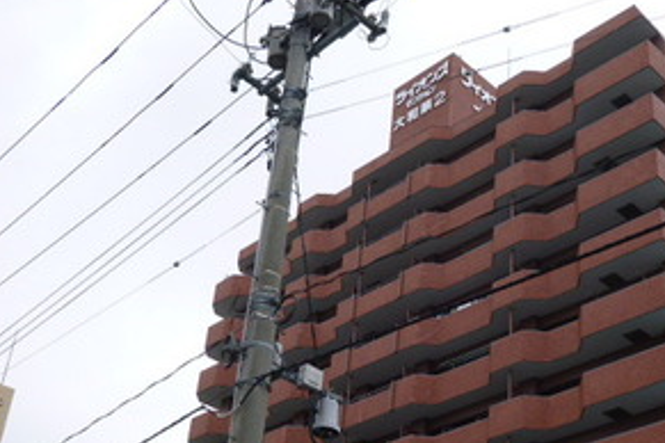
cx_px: 457
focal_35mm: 57
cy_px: 344
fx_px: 1053
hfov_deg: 34.6
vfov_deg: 23.5
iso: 100
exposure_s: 1/200
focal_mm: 6.8
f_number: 4.5
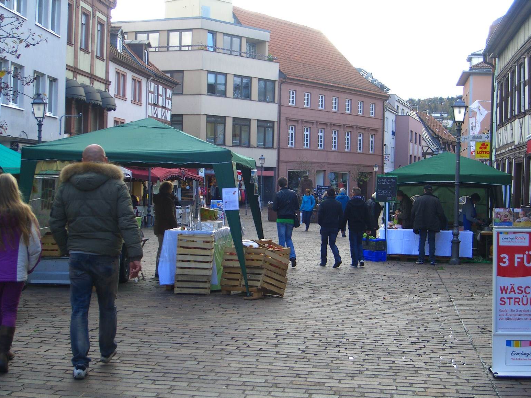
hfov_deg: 32.7
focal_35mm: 59
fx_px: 905
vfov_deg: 24.8
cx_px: 271
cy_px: 201
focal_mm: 11.8
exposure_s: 1/125
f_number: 3.6
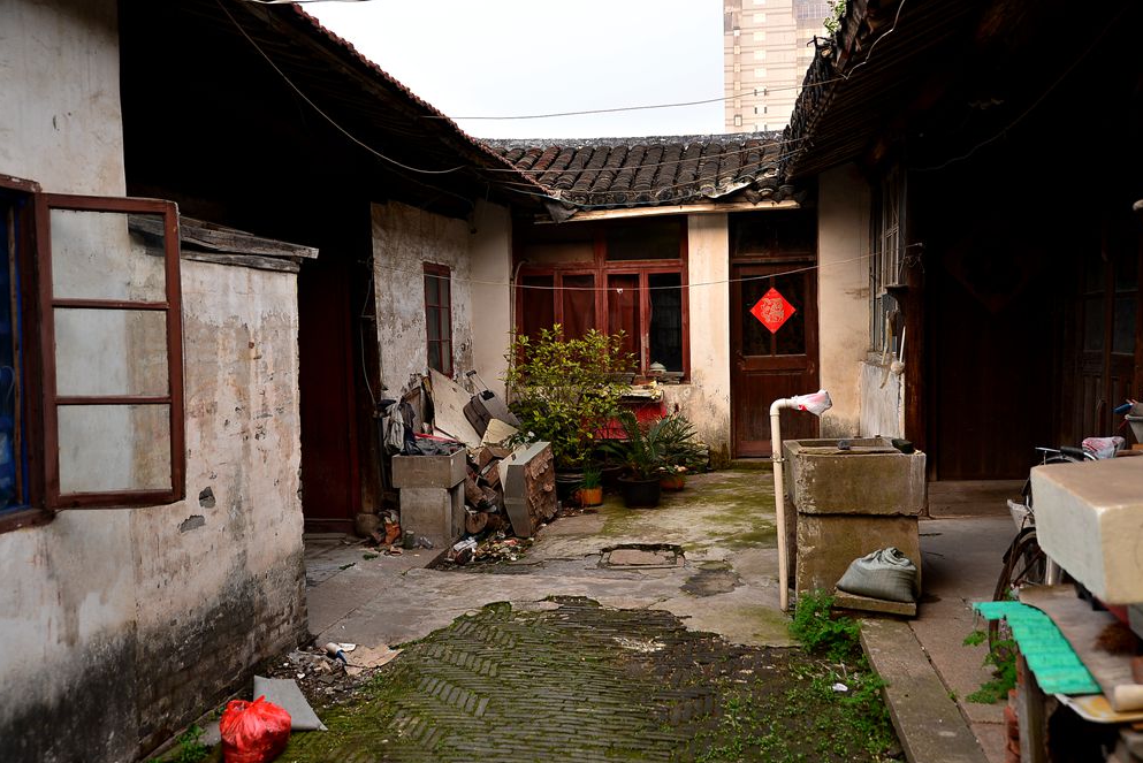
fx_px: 1048
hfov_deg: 57.2
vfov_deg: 40.0
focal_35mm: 33
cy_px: 374
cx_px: 586
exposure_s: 1/400
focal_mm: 32
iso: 400
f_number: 4
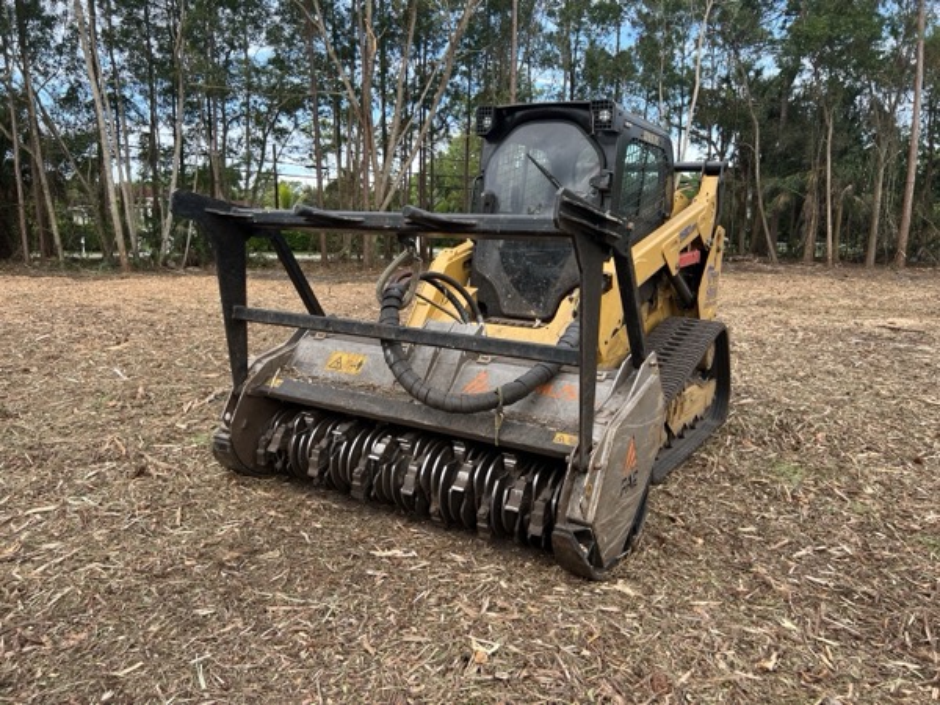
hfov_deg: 67.3
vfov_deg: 53.1
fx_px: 706
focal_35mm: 26
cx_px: 470
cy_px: 352
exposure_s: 1/666
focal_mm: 5.7
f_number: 1.5
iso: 50
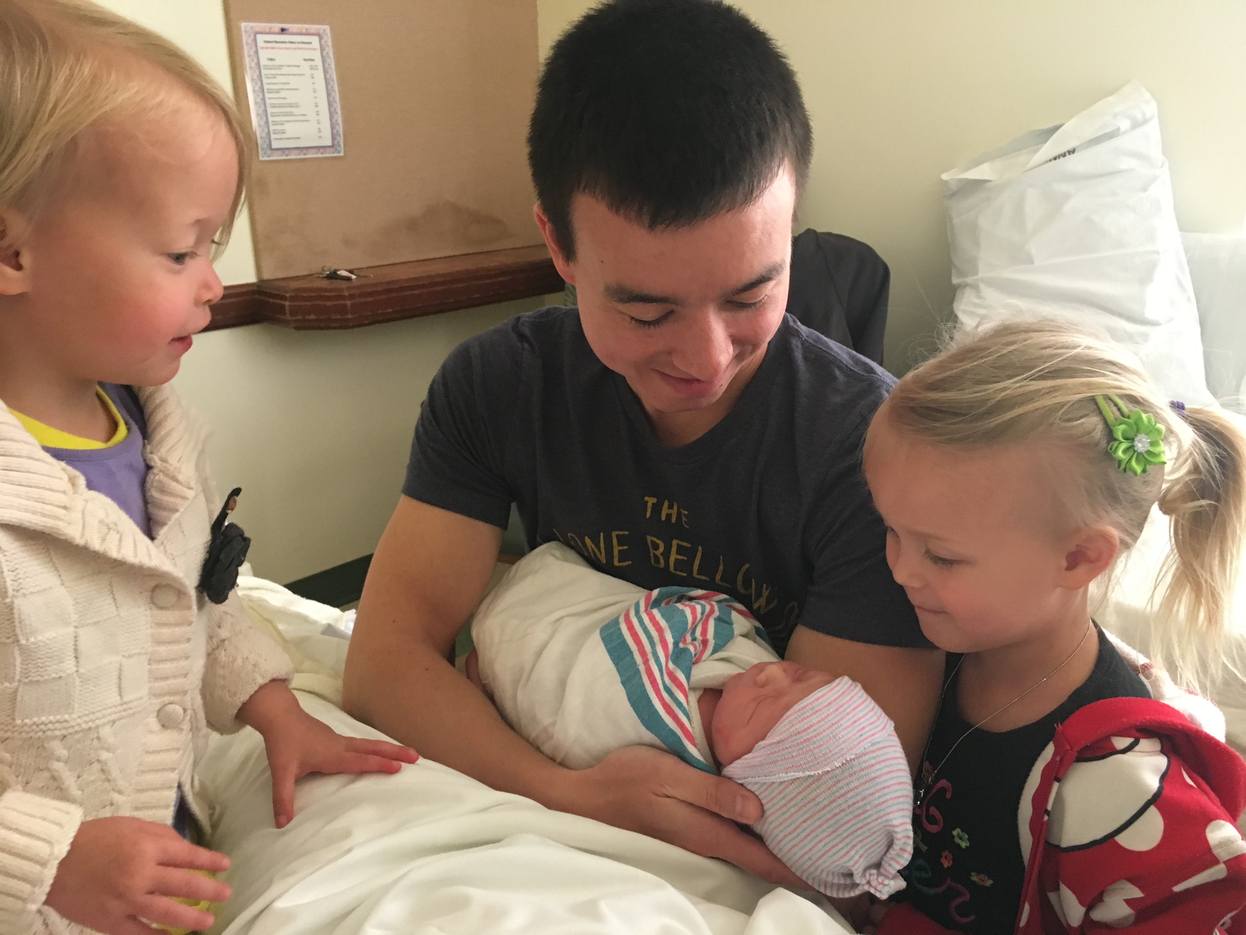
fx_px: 1044
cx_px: 623
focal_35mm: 29
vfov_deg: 48.2
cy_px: 468
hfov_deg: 61.7
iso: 200
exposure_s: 1/24
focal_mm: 4.15
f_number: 2.2
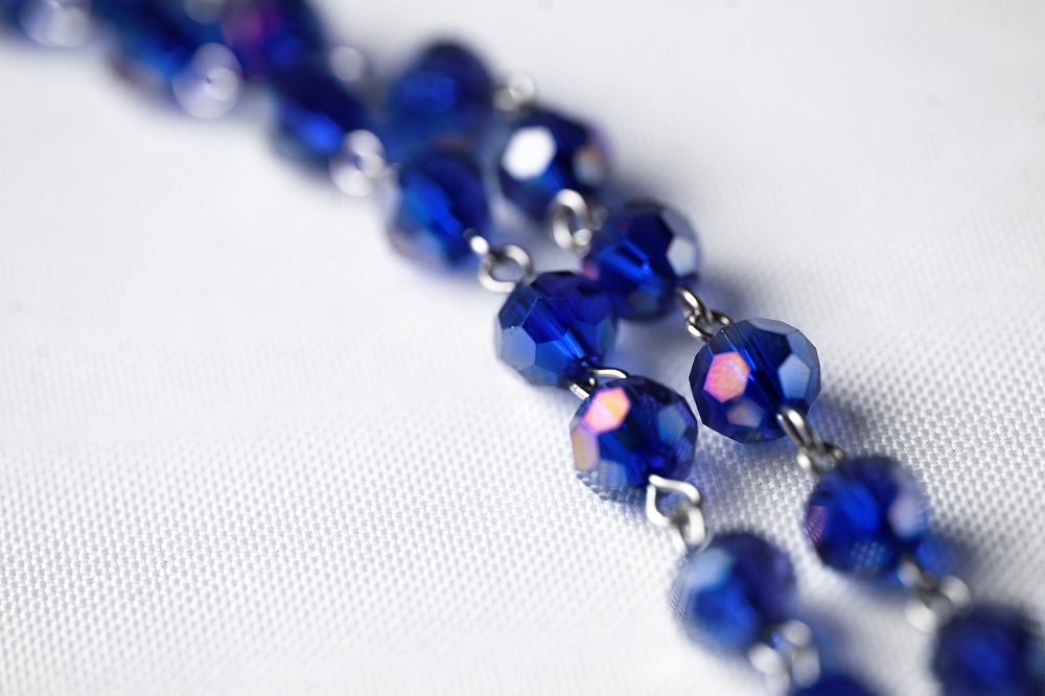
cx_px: 522
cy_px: 348
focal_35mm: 105
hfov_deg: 19.5
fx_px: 3047
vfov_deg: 13.0
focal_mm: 105
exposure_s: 1/100
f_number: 4
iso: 64
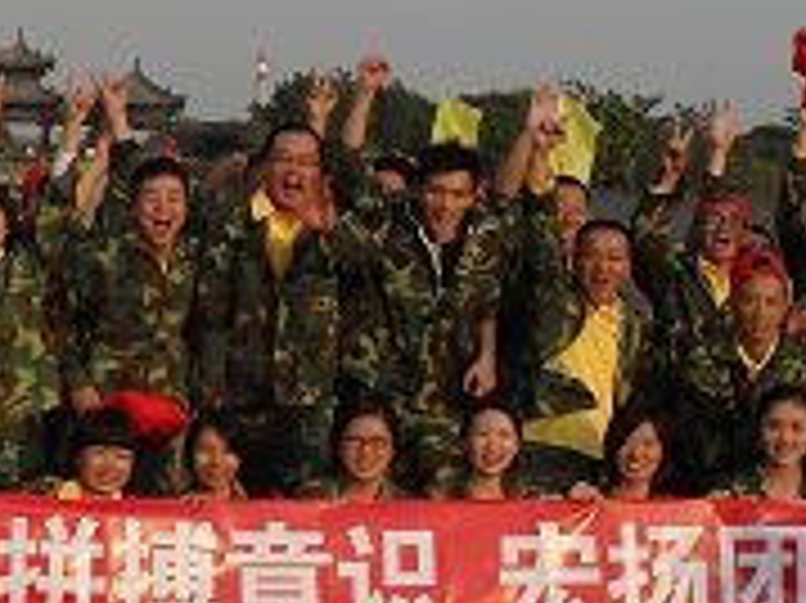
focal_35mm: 98
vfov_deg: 15.1
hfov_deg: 19.9
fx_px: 2280
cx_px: 221
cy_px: 367
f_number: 8.4
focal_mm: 6.3
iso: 200
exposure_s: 1/350
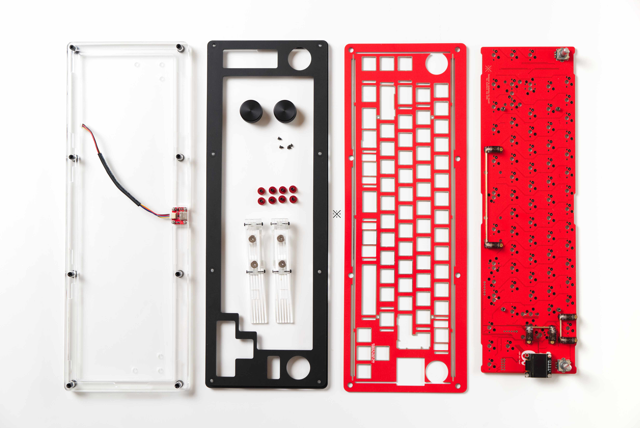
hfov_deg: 38.9
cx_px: 320
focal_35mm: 51
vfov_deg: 26.5
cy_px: 214
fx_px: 907
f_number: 5
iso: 200
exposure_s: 1/50
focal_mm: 34.3
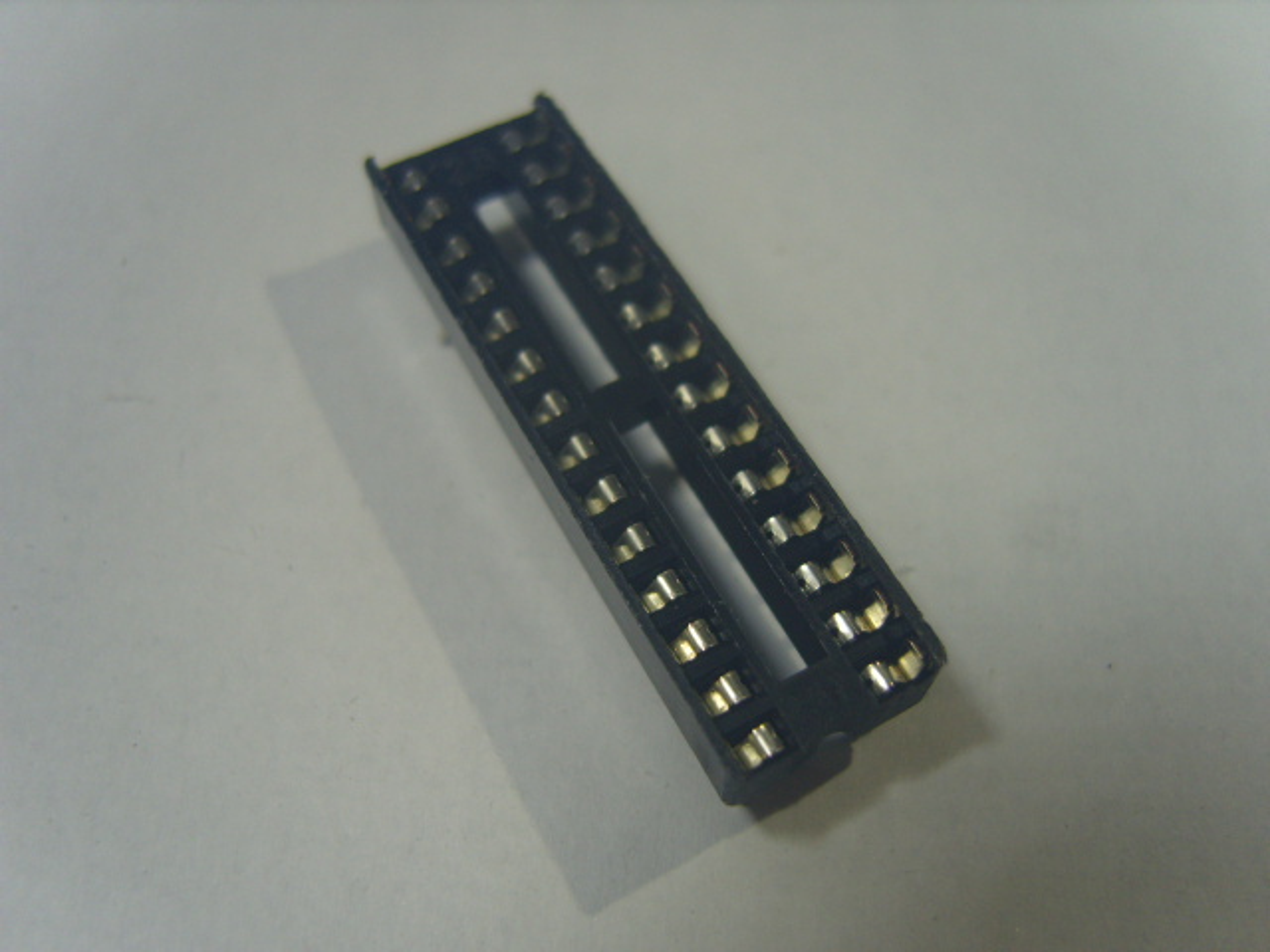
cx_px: 635
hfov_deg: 52.6
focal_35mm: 35
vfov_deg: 40.7
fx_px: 1284
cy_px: 476
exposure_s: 1/180
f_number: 2.8
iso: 80
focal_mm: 7.4
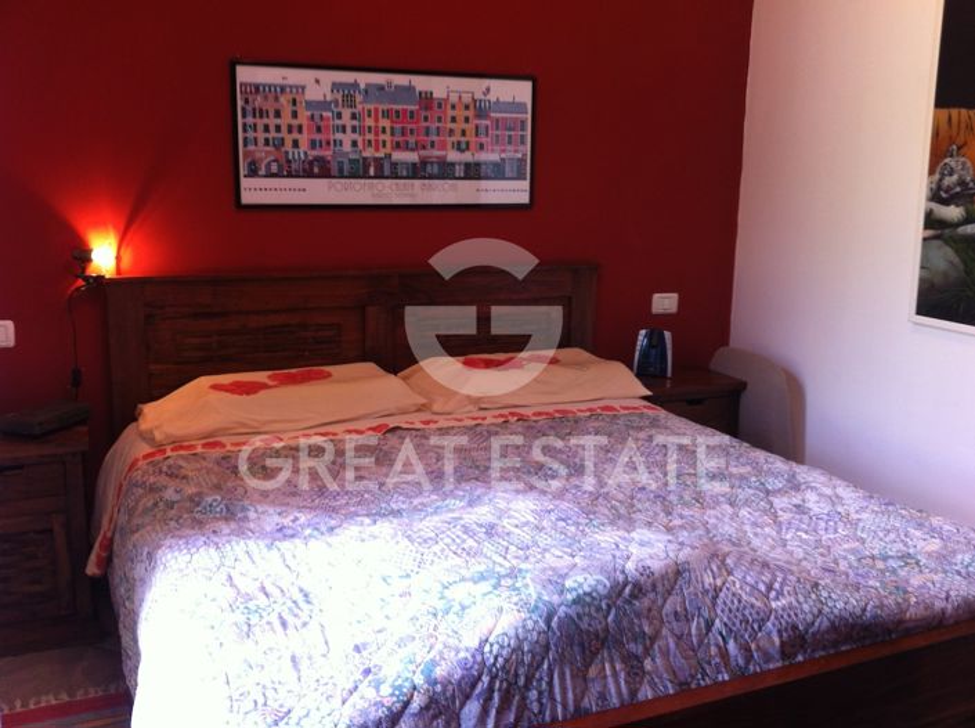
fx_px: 984
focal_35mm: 35
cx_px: 488
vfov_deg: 40.6
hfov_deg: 52.7
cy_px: 364
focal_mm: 3.85
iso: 100
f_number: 2.8
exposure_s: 1/25
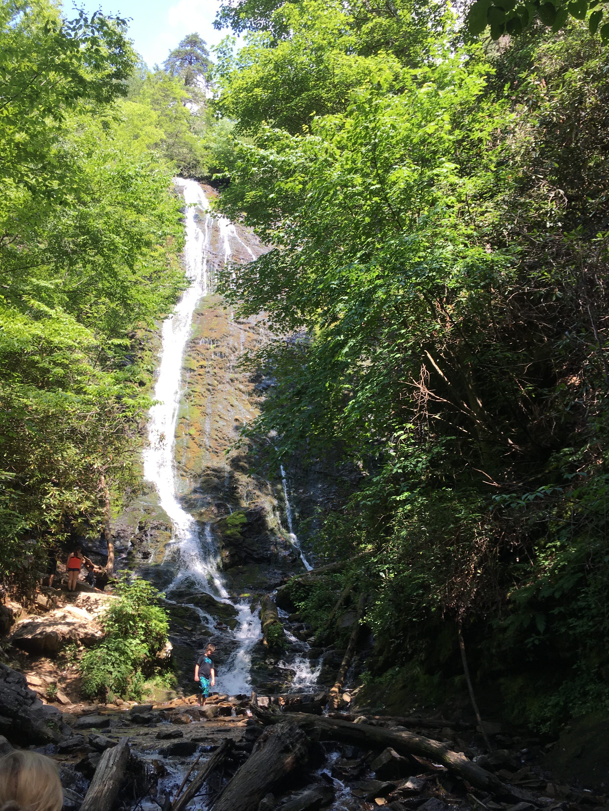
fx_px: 680
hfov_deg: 48.2
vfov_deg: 61.7
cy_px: 406
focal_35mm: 29
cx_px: 304
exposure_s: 1/278
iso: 25
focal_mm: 4.15
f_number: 2.2
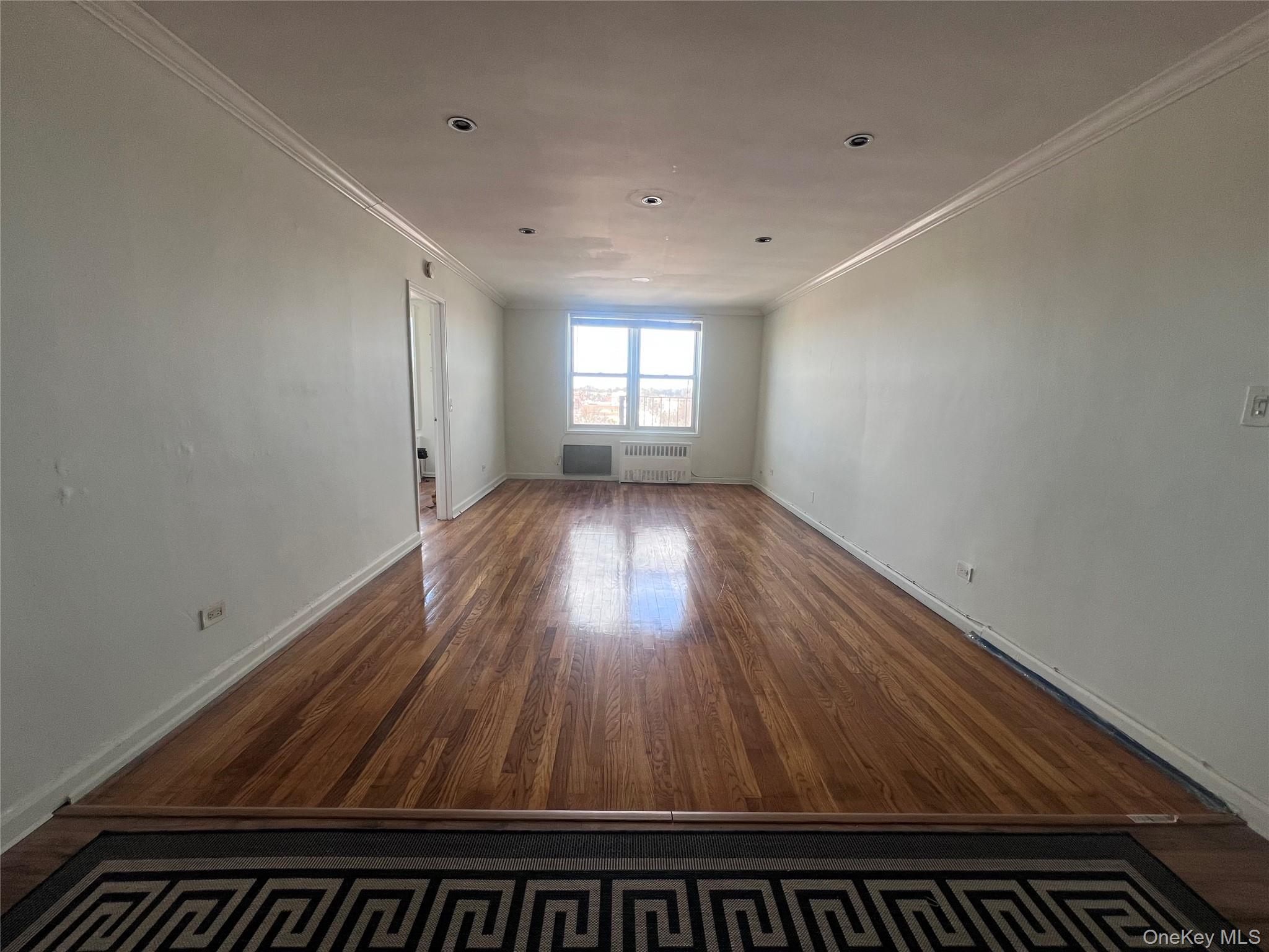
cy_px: 476
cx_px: 634
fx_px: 477
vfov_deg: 89.9
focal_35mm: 13
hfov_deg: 106.2
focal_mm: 1.57
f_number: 1.8
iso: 50
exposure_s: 1/99
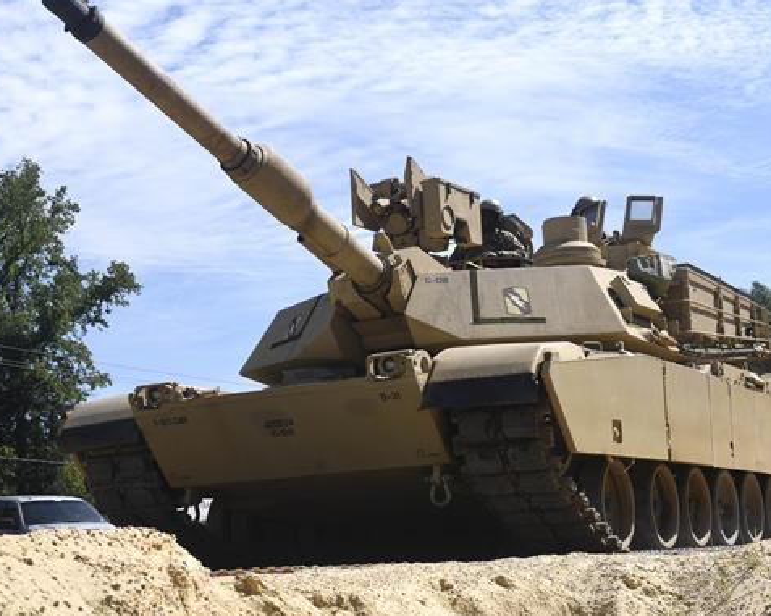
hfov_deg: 29.6
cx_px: 425
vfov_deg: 23.8
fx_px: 1459
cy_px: 297
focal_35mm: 64
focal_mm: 50
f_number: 13
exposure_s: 1/500
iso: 250
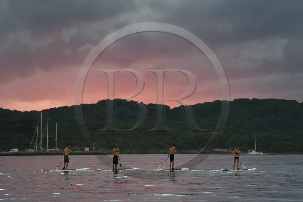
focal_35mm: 200
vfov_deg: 6.9
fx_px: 1683
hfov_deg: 10.3
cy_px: 101
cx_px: 152
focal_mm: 200
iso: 800
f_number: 4.5
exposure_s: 1/250
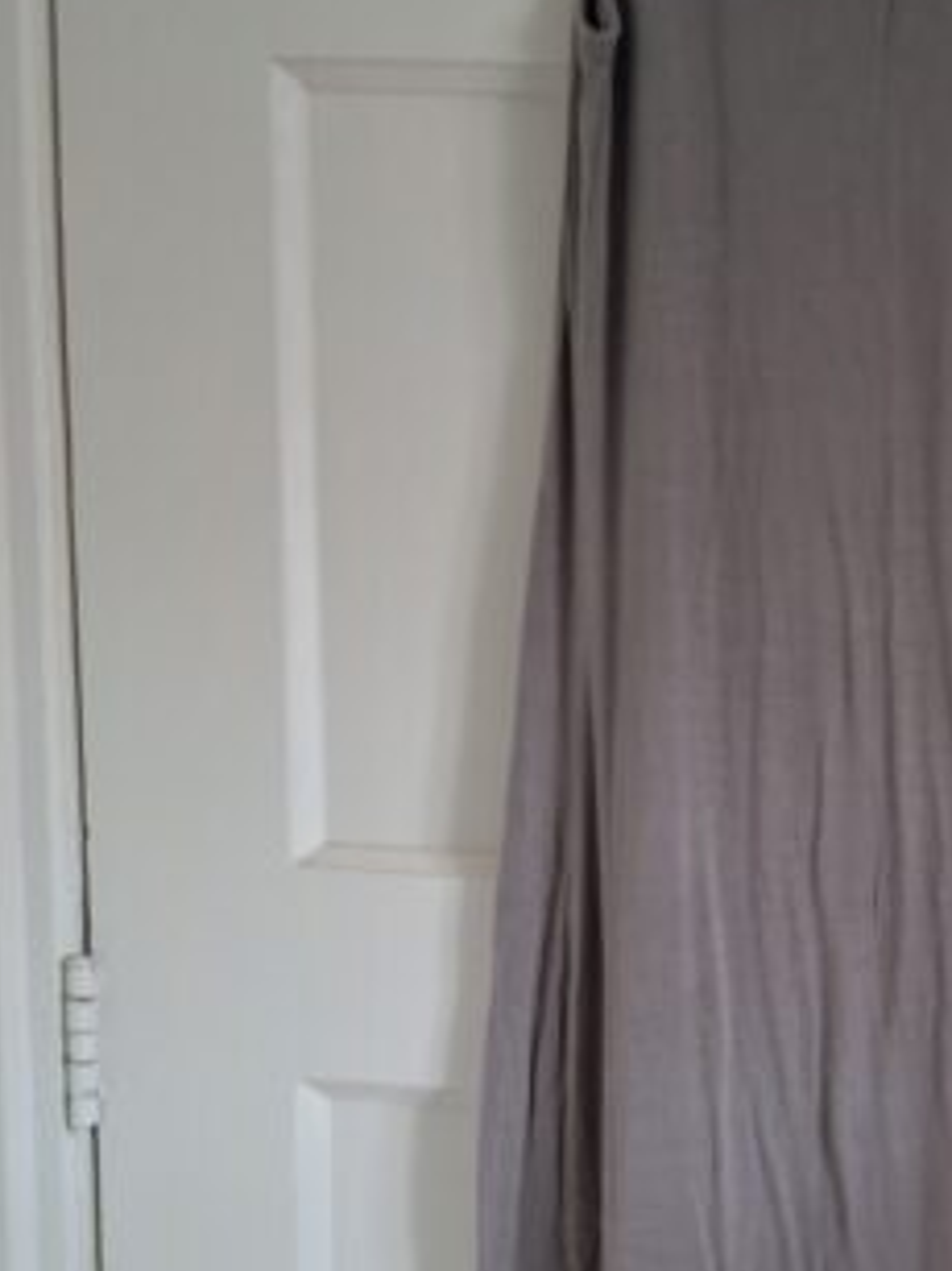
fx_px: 2202
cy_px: 1006
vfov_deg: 31.4
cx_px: 1076
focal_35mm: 60
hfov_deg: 22.8
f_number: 1.8
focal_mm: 5.54
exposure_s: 1/25
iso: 800
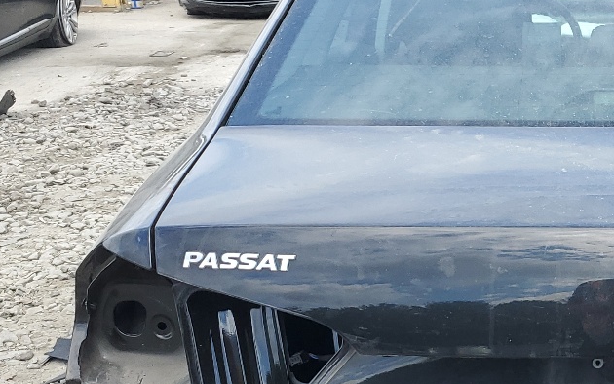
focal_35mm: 70
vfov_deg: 18.3
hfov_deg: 27.1
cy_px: 359
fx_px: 1172
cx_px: 662
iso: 50
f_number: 1.5
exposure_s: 1/1111
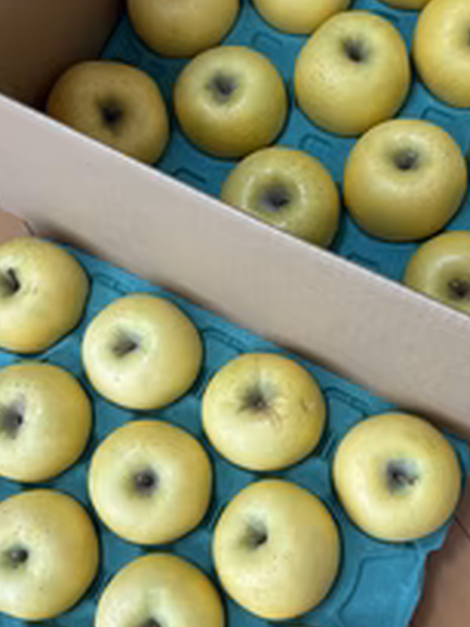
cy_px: 280
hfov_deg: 28.5
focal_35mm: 51
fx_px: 923
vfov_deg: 37.4
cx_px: 264
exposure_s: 1/50
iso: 125
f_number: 1.6
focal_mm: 5.96
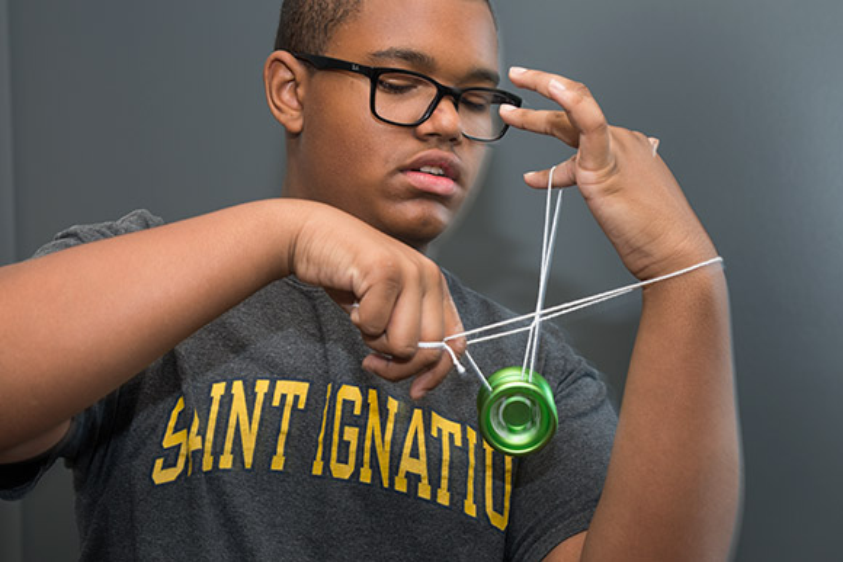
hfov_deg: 42.7
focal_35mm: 46
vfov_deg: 29.3
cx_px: 422
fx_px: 1077
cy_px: 281
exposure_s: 1/60
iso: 200
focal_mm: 46
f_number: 4.8
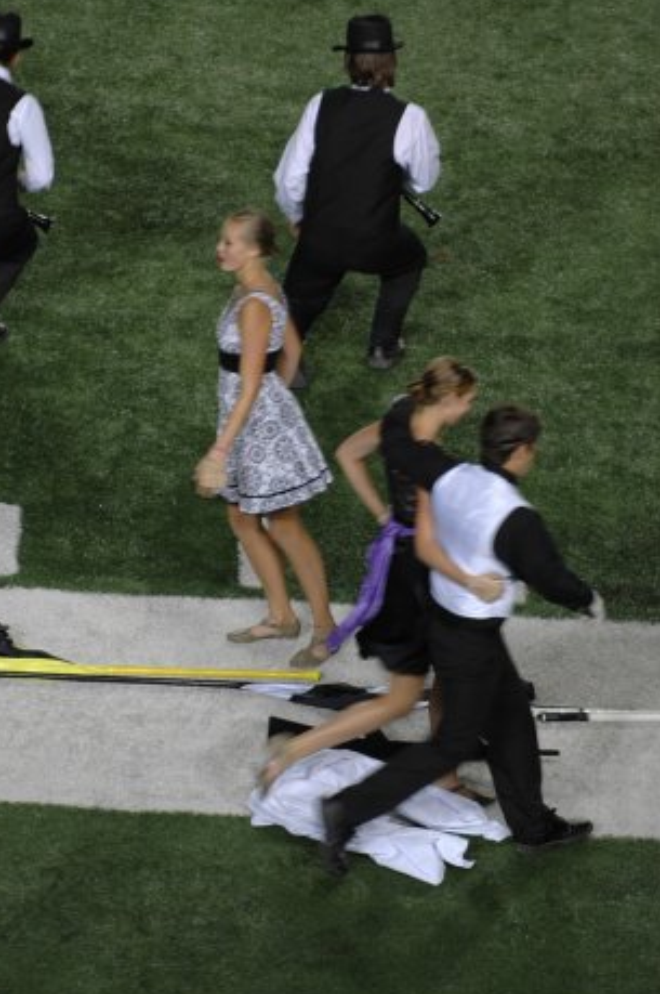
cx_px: 233
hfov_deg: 3.5
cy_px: 496
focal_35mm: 392
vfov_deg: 5.3
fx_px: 10804
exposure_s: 1/60
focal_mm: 200
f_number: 2.8
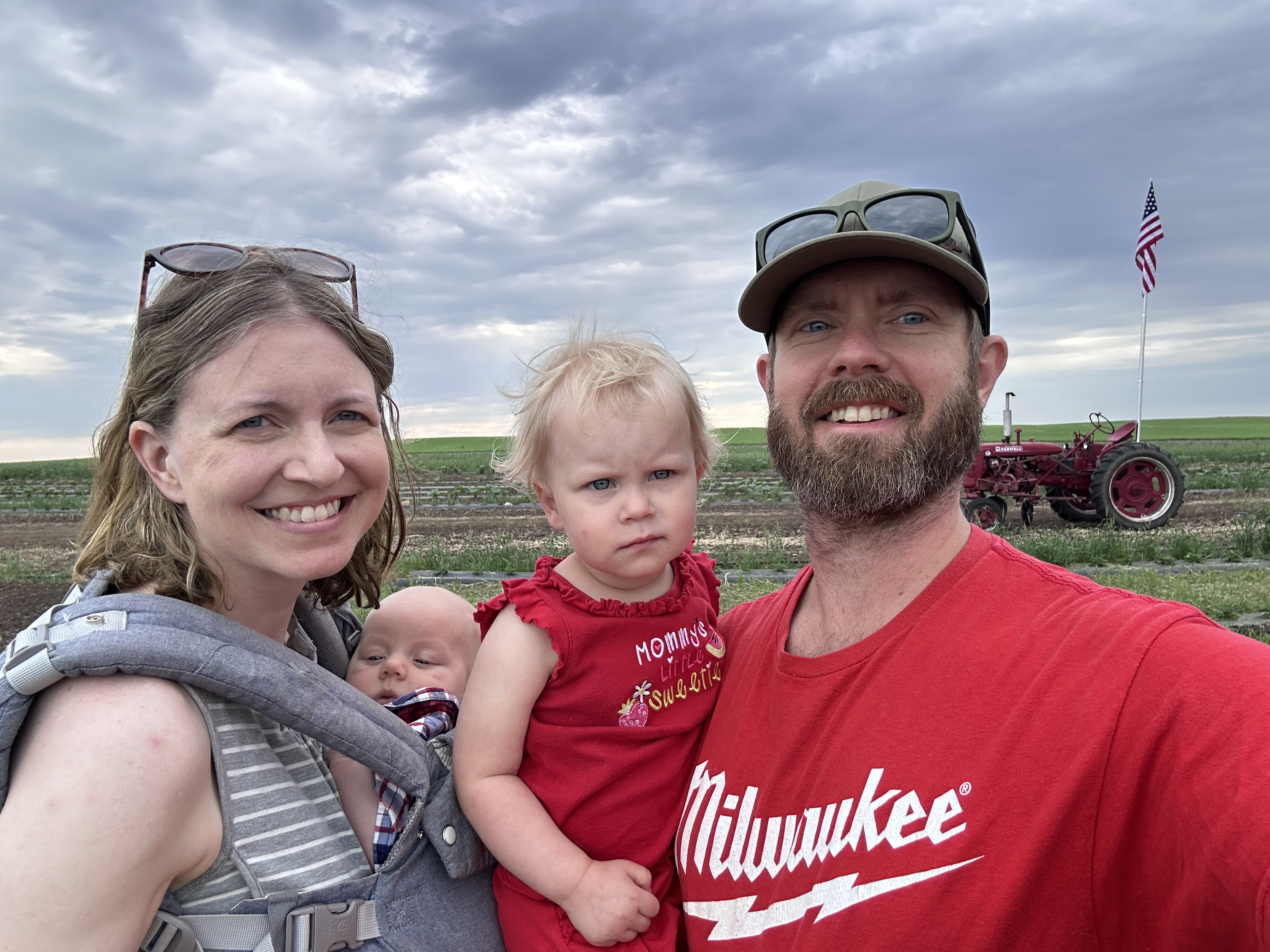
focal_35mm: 23
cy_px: 476
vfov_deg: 58.9
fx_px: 844
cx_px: 635
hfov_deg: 73.9
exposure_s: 1/261
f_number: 1.9
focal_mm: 2.69
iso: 25
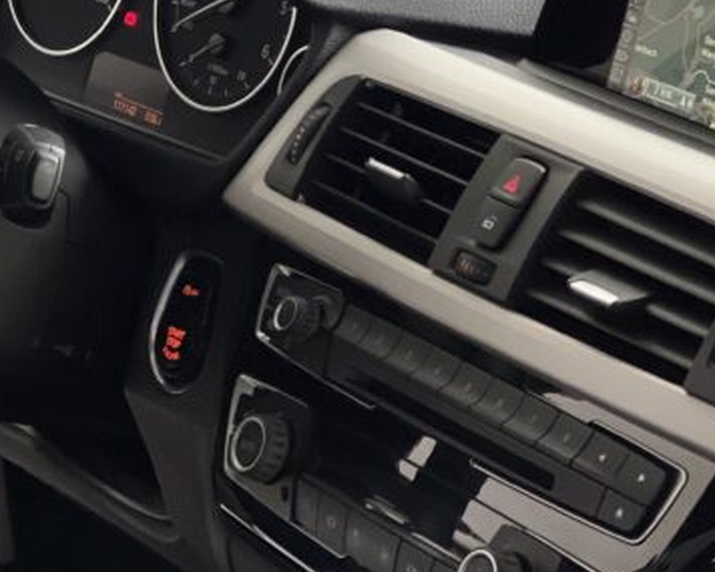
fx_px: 3577
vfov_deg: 9.1
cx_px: 179
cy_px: 159
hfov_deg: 11.4
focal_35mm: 169
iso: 400
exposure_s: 1/40
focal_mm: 9
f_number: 2.8
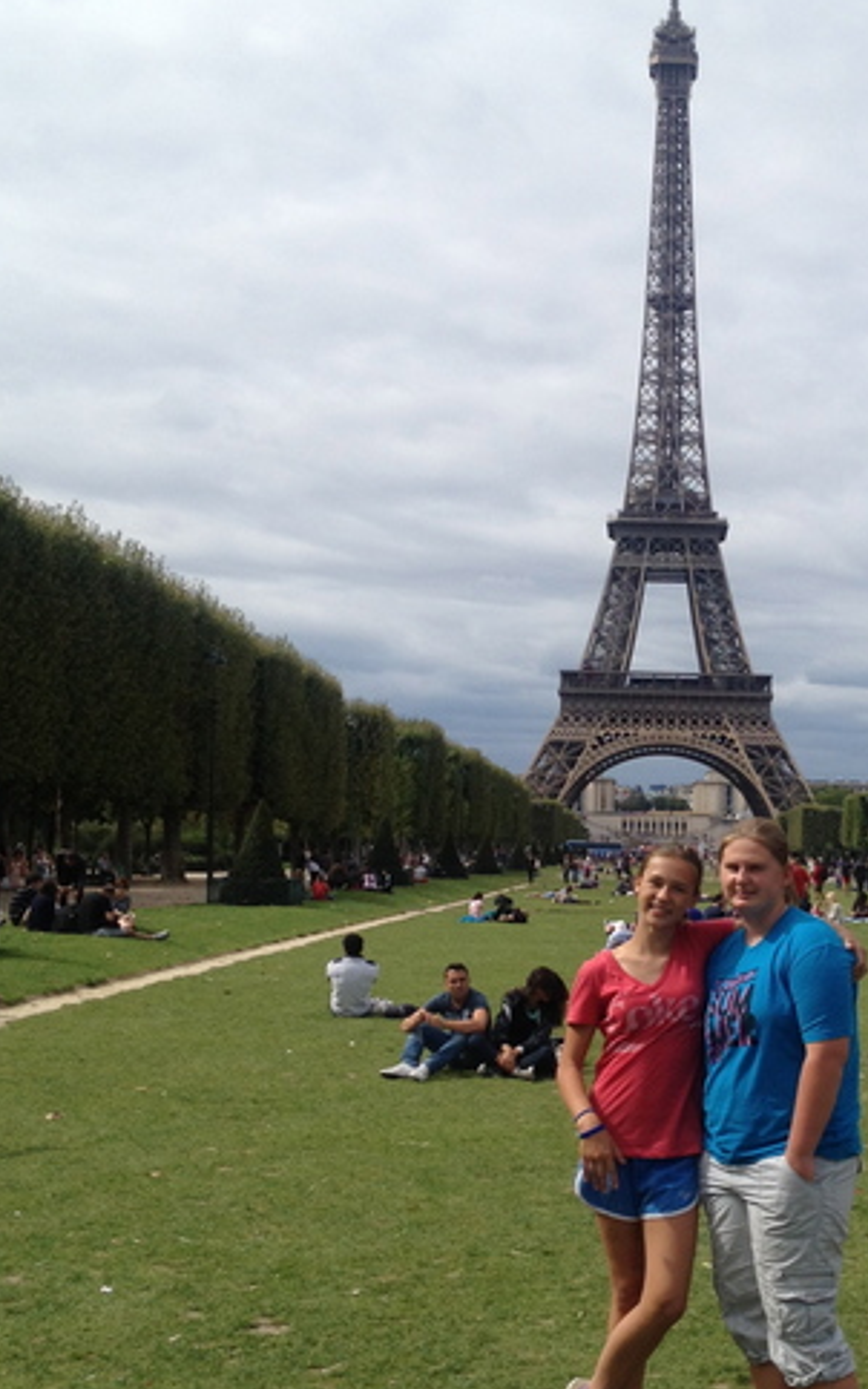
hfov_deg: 21.6
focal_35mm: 59
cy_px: 774
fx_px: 2232
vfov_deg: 34.5
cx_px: 750
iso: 50
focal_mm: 4.28
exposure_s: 1/2404
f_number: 2.4
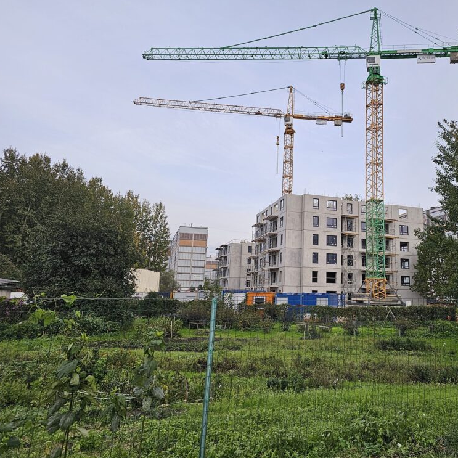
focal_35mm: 28
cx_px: 308
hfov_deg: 56.0
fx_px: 419
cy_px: 223
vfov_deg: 57.3
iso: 64
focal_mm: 6.3
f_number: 1.7
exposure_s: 1/359
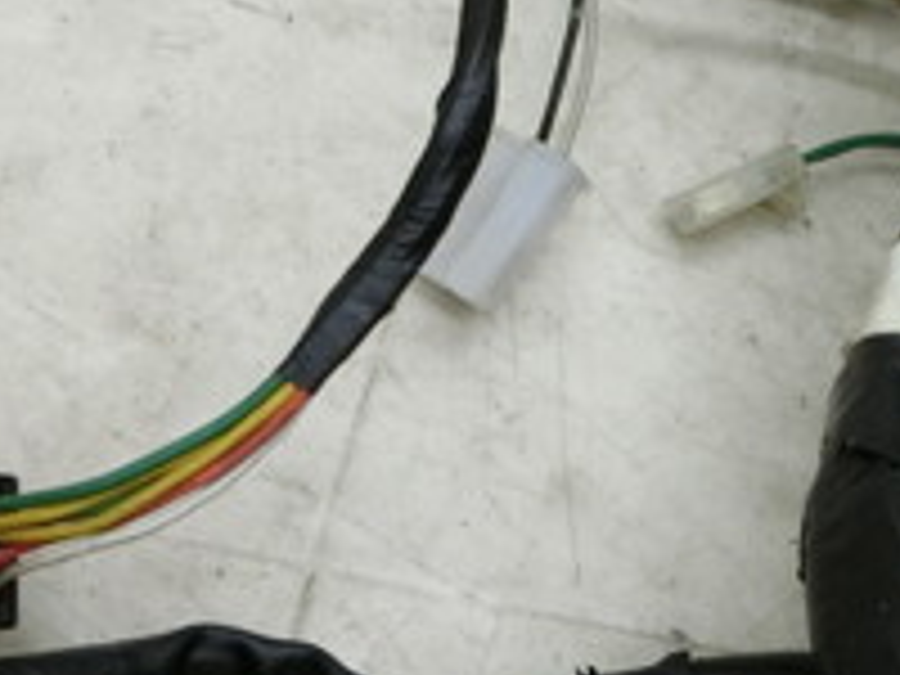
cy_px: 351
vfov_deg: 19.6
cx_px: 1089
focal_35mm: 75
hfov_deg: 23.6
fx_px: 1950
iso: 400
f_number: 3.5
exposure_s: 1/100
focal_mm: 4.5
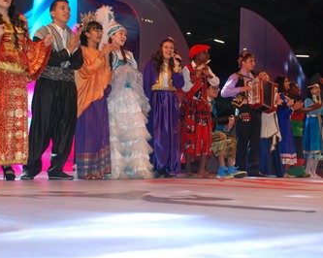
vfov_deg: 25.0
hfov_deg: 30.9
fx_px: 583
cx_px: 182
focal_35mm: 61
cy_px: 126
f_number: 5
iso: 800
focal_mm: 32
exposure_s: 1/60
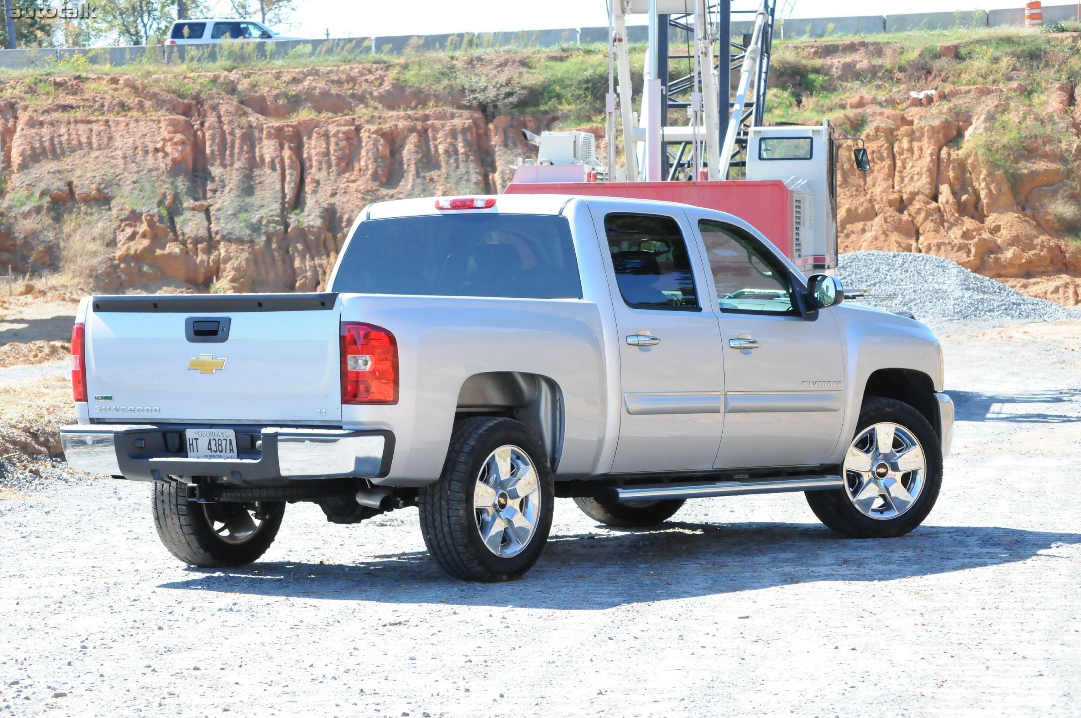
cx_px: 540
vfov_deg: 11.1
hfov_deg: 16.7
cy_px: 359
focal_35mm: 123
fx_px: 3689
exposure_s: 1/1000
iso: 2000
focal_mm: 82
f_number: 10
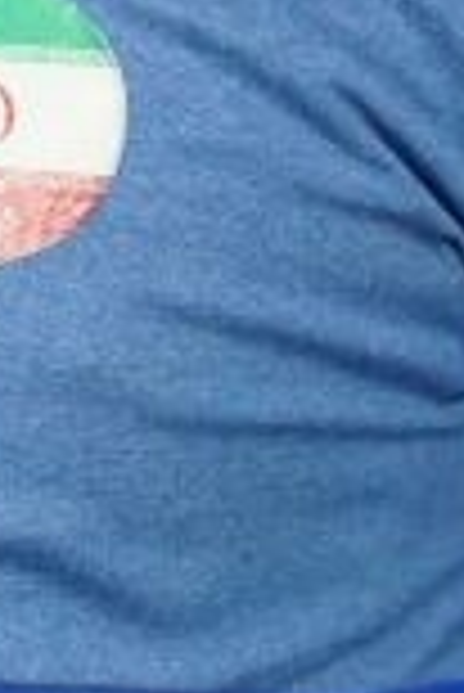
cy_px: -76
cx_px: -500
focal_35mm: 3107
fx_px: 59929
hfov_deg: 0.4
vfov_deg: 0.7
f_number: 2.8
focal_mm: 400
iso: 5000
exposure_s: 1/500
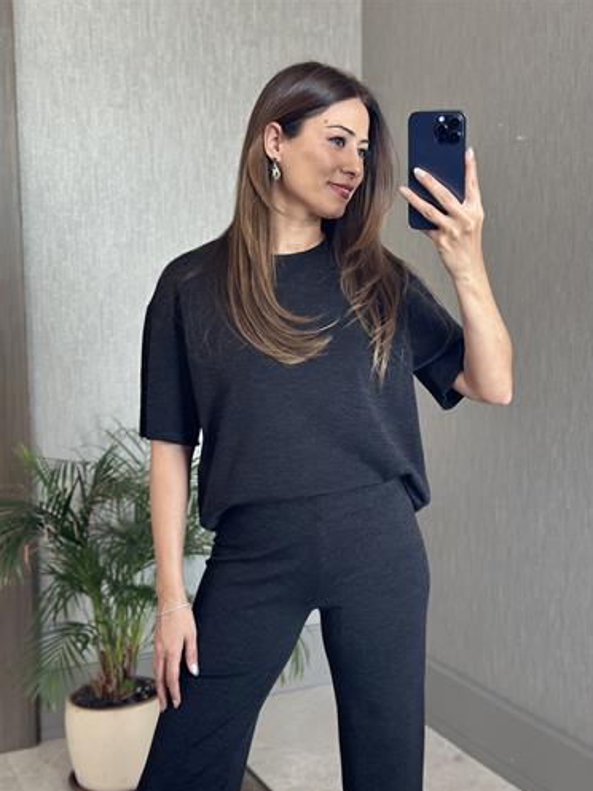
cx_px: 301
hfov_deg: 29.7
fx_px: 1119
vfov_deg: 38.9
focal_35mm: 49
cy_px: 402
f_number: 1.78
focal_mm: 6.86
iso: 125
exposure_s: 1/113
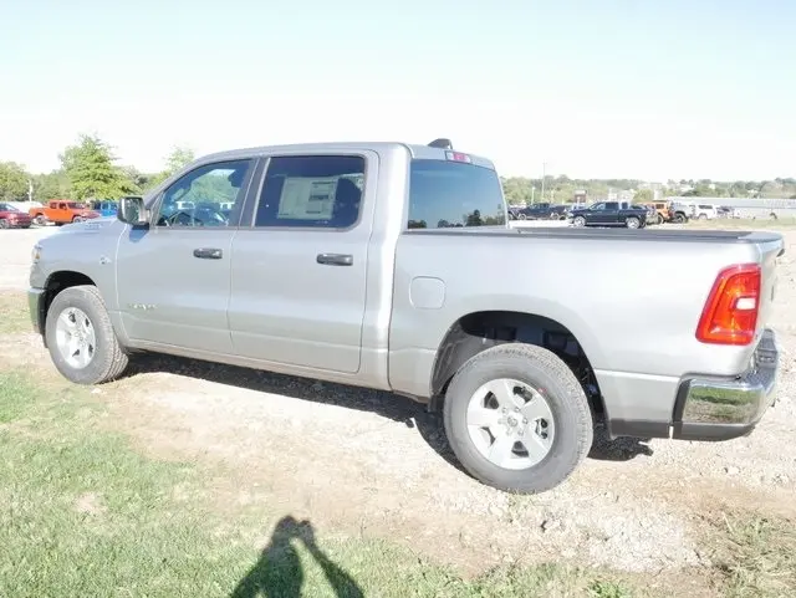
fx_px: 690
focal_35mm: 30
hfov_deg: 59.9
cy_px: 299
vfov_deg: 46.9
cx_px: 398
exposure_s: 1/50
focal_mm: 15
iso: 200
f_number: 13
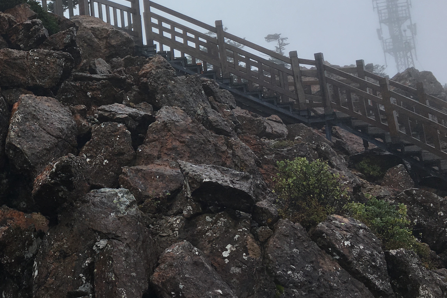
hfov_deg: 35.8
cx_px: 67
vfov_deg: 25.0
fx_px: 658
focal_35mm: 53
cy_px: 49
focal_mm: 4.15
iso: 25
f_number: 2.2
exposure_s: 1/785
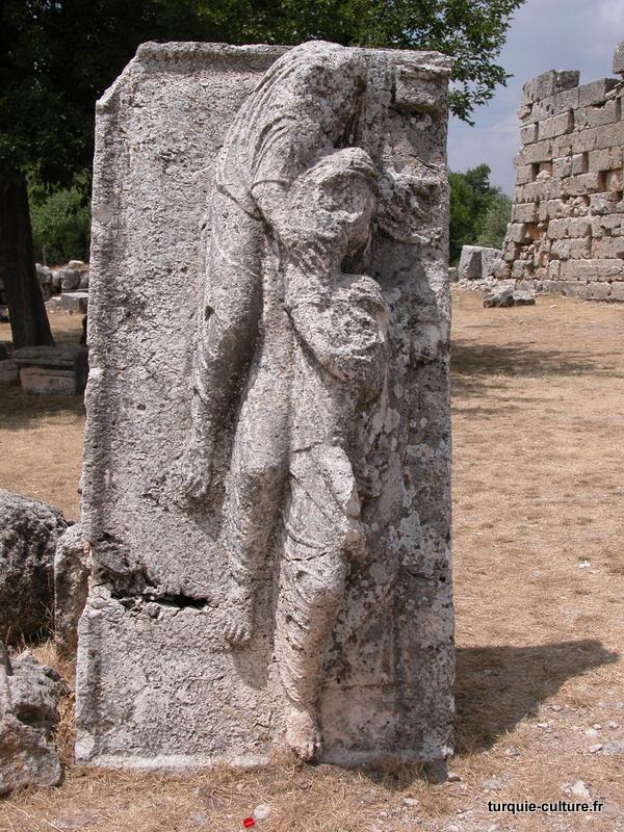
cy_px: 416
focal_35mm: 50
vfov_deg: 38.2
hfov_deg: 29.1
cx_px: 312
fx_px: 1202
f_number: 4.8
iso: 100
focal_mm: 12.7
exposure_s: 1/1092
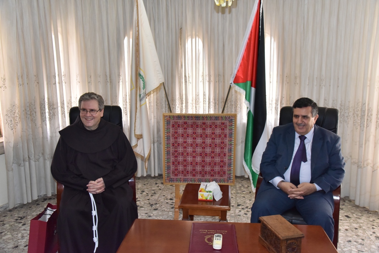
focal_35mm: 32
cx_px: 190
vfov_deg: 41.1
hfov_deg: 58.7
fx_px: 337
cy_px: 126
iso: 2500
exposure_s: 1/250
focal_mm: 32
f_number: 7.1
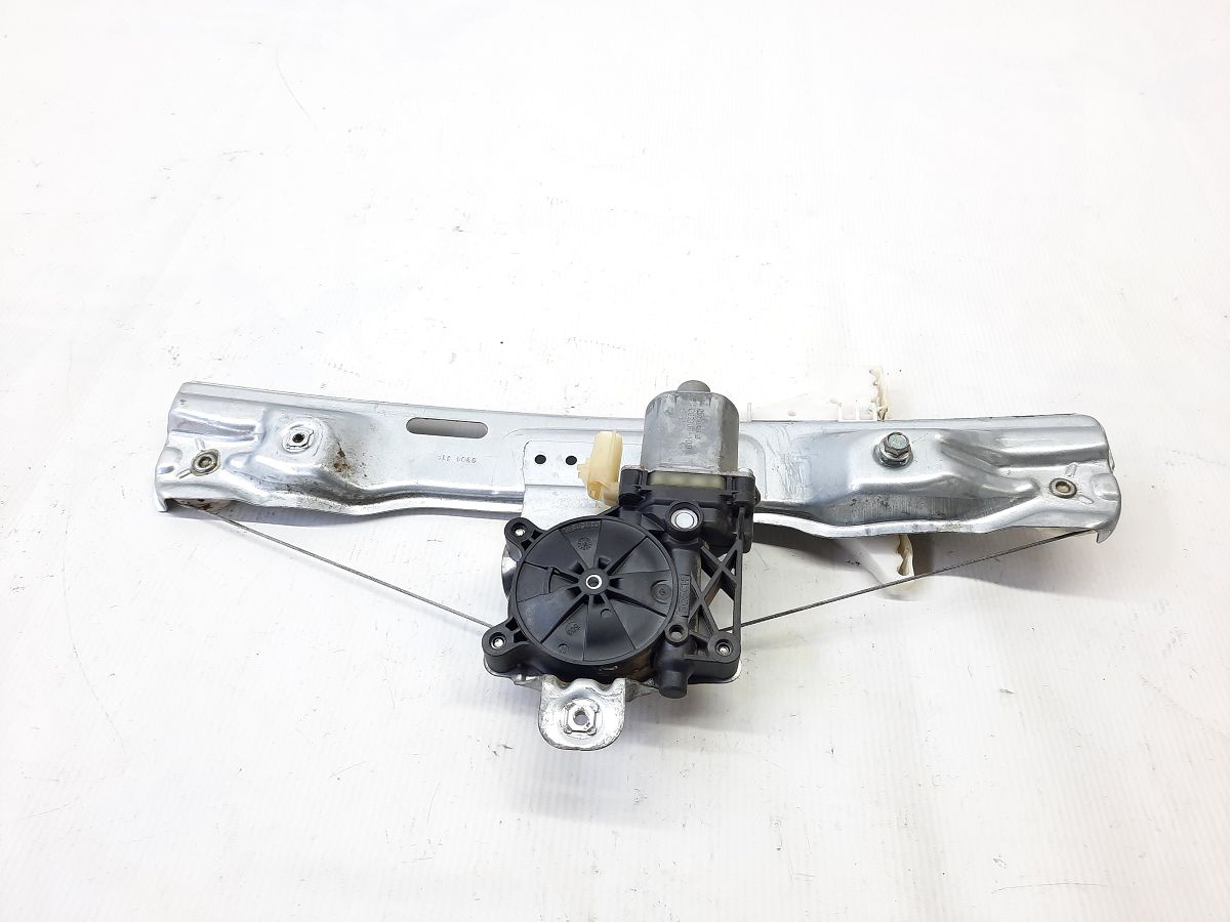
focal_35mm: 25
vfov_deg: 54.9
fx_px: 888
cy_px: 461
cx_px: 615
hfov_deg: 69.4
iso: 80
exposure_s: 1/50
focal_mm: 4.6
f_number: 2
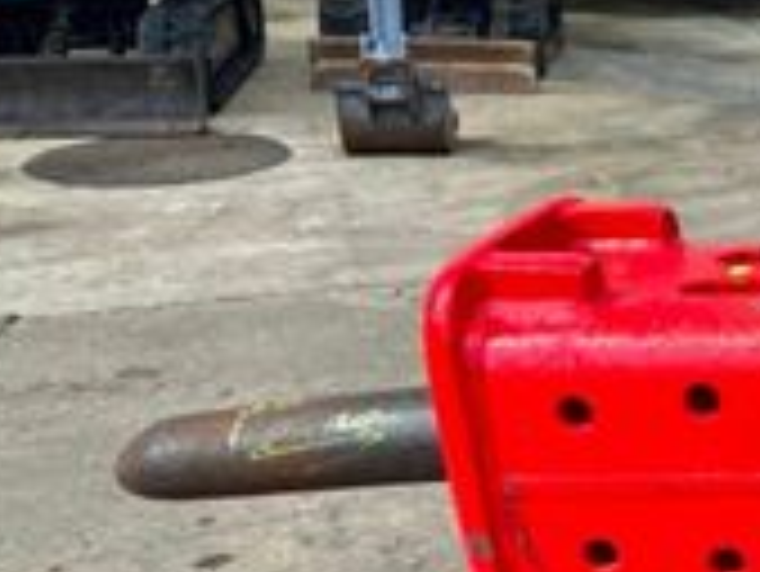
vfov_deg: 17.3
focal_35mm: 85
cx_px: 1277
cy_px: 387
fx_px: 1868
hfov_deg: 18.9
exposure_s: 1/1019
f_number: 1.78
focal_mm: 6.86
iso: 80
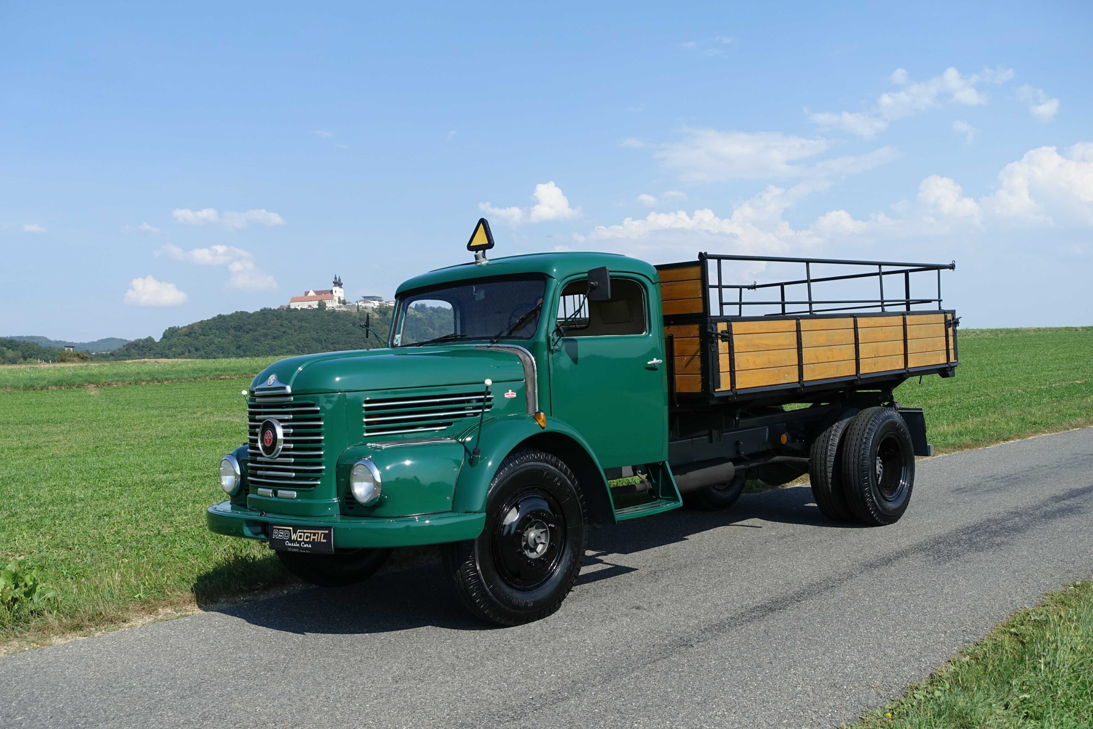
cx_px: 546
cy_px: 364
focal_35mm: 35
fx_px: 1063
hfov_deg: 54.4
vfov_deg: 37.9
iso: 125
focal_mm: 12.81
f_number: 4
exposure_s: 1/125
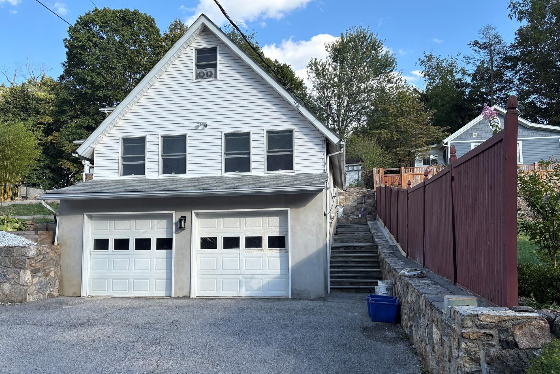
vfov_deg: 46.3
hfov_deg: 65.5
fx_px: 436
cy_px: 207
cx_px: 277
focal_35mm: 28
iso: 50
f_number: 1.6
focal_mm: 5.96
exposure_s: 1/987
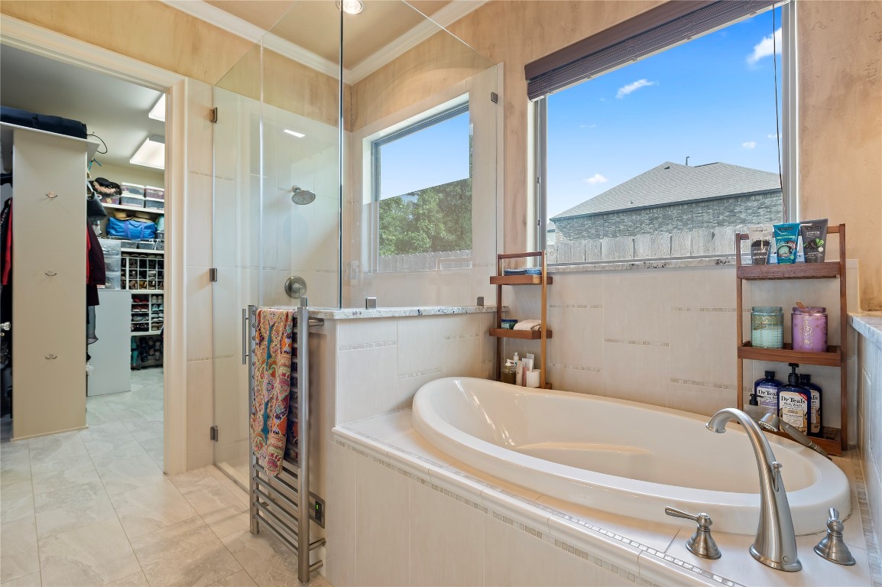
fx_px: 416
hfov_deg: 93.3
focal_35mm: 17
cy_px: 294
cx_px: 441
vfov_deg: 70.4
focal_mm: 17
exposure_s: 1/5
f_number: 5.6
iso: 100
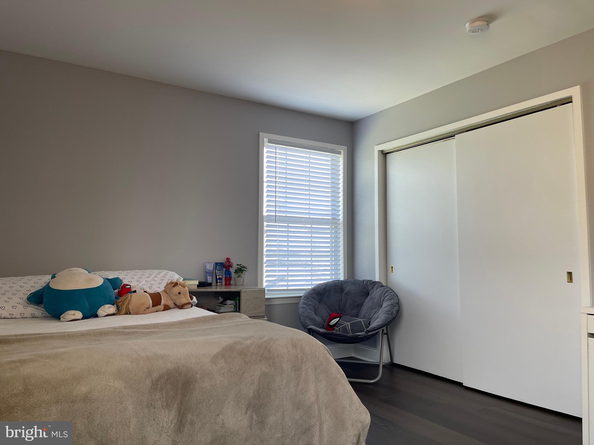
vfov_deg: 54.9
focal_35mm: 25
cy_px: 222
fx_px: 429
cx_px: 297
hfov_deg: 69.4
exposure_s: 1/120
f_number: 1.6
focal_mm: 5.1
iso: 64
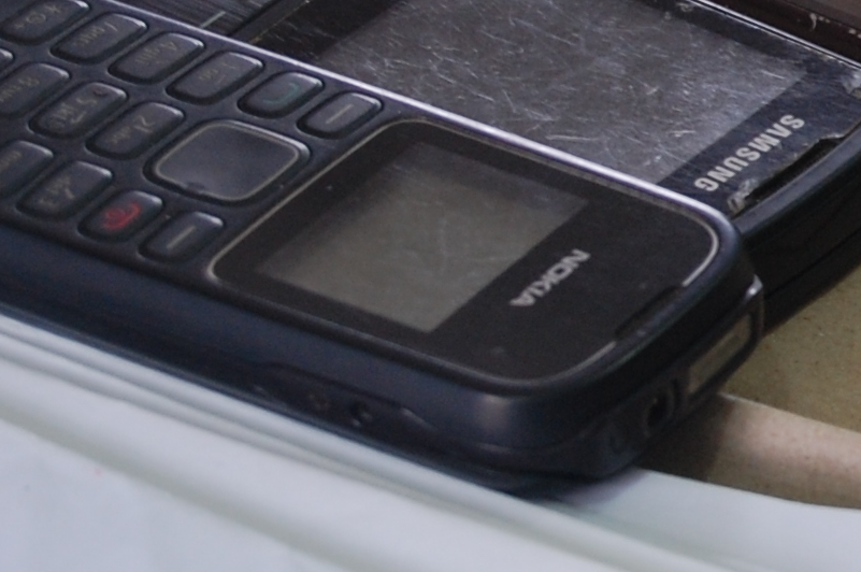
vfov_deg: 4.4
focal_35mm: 310
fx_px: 7402
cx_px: 1228
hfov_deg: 6.6
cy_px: 80
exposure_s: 1/25
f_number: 5.6
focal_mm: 55
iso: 400
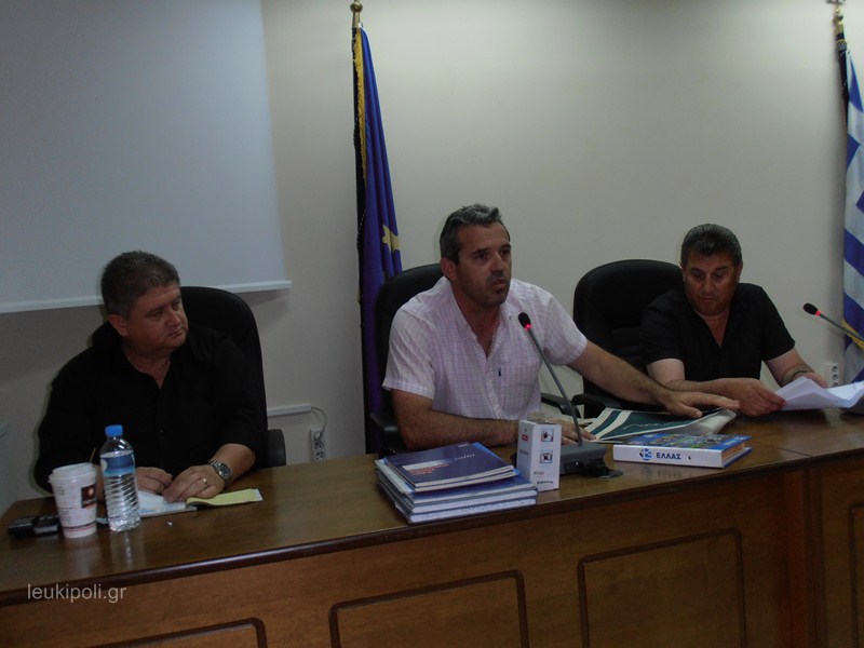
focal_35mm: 37
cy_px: 324
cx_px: 432
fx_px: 924
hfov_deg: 50.1
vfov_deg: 38.7
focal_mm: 6.61
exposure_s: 1/40
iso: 125
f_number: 3.9
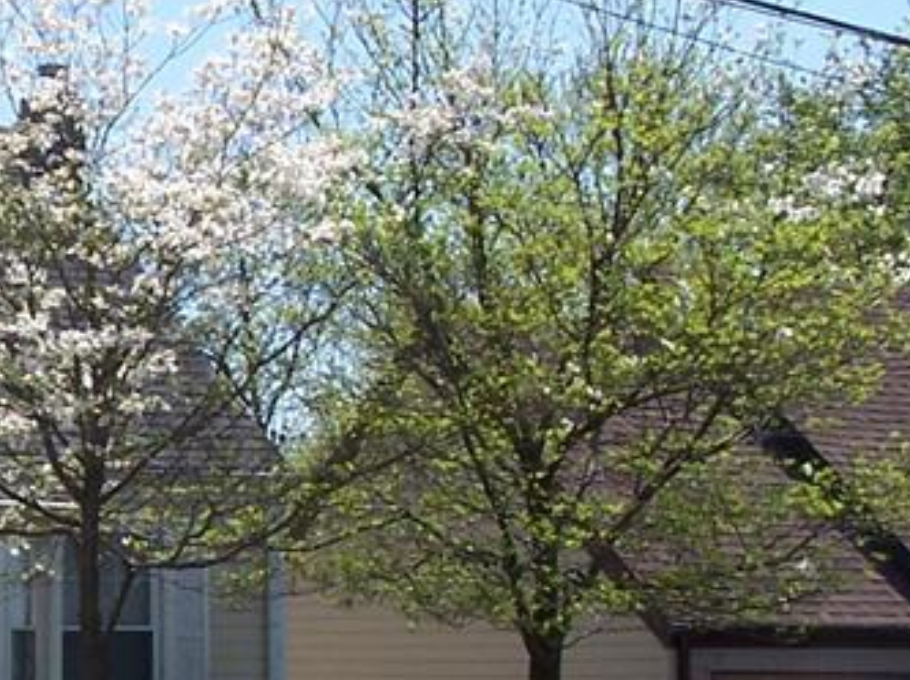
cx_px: -142
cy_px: 505
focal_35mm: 117
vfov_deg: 12.6
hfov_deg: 16.3
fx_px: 3072
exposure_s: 1/500
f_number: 5.6
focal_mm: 6.3
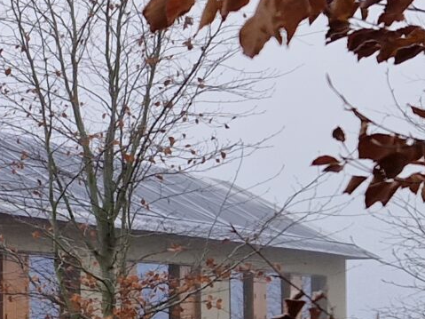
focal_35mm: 123
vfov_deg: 12.0
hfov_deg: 14.2
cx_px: -337
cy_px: 273
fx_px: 1510
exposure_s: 1/650
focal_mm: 5.4
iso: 50
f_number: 1.8
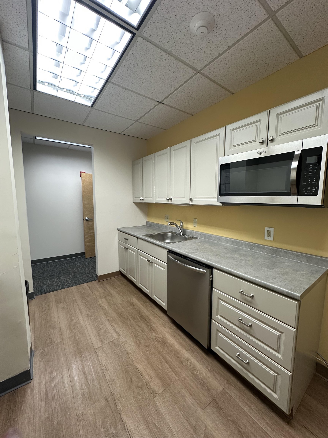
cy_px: 219
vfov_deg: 102.1
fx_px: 177
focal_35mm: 14
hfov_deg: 85.7
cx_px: 164
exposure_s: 1/120
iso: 200
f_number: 2.2
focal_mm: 2.22
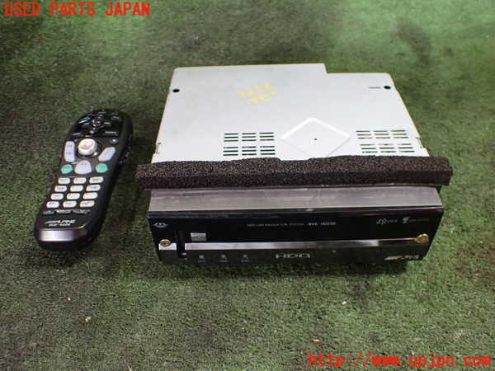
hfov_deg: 60.0
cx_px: 248
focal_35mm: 30
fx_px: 429
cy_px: 186
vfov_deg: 46.8
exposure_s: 1/80
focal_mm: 5.4
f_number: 2.3
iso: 800
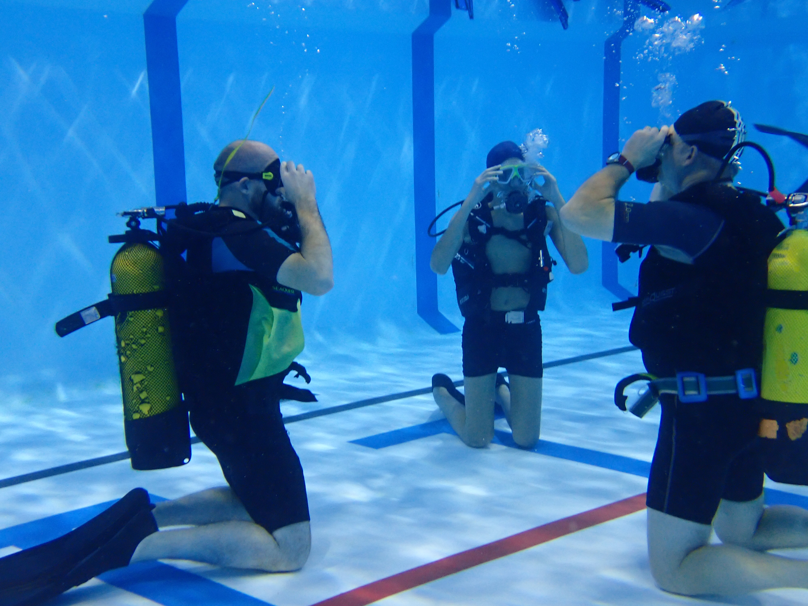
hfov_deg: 45.8
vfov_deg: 35.1
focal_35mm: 41
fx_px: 957
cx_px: 404
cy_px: 303
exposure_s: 1/40
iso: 400
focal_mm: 7.31
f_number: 2.8
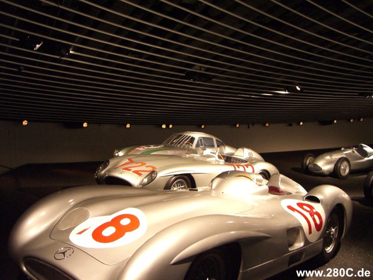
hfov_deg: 49.0
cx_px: 186
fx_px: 409
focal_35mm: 38
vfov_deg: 37.7
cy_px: 140
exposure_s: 1/60
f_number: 2.7
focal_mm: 6.2
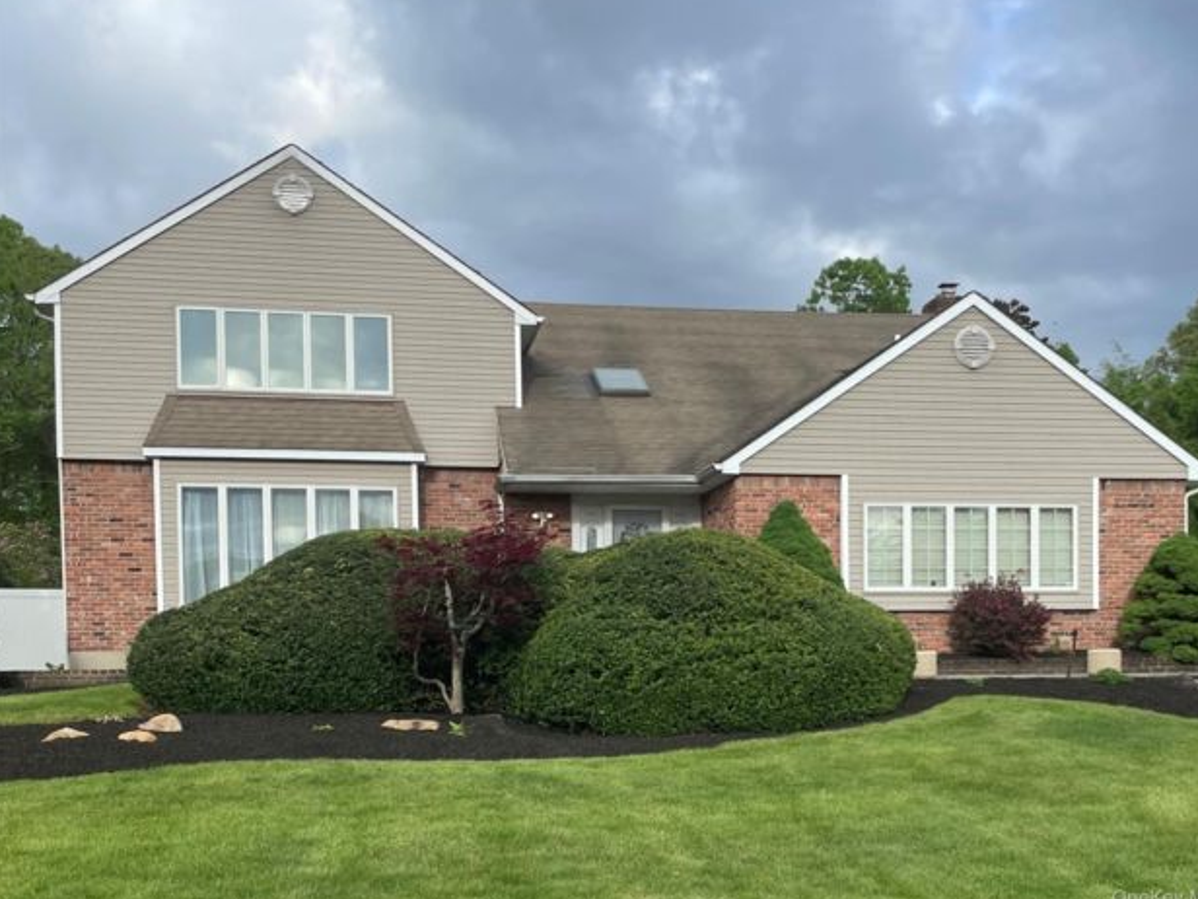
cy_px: 444
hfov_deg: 65.3
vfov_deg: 51.4
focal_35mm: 27
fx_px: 934
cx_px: 615
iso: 32
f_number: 1.6
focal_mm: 4.2
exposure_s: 1/1595
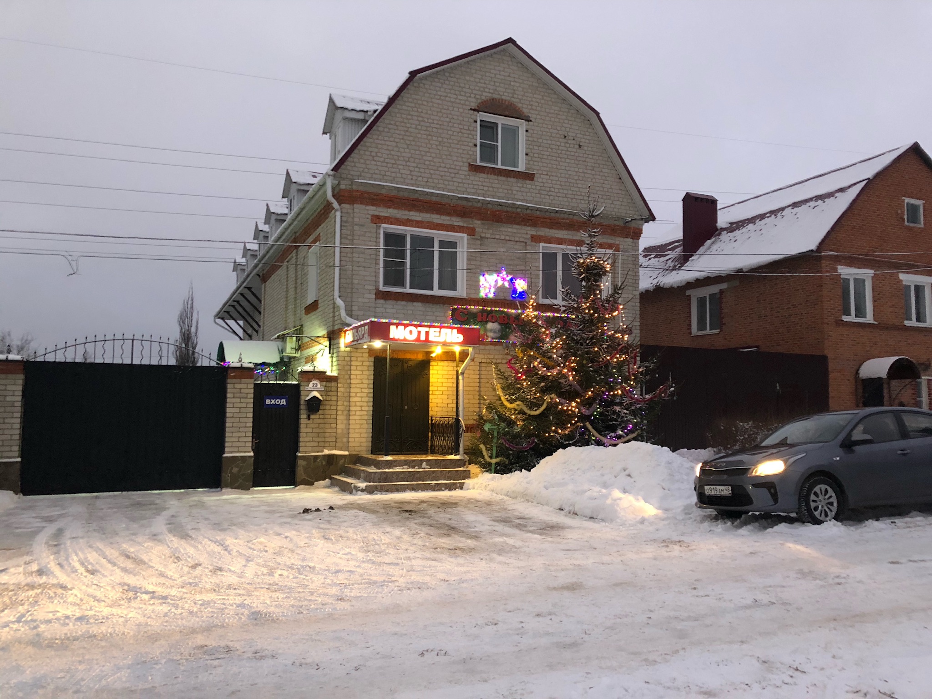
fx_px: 754
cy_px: 350
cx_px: 466
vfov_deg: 49.7
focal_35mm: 28
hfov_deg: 63.4
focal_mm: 3.99
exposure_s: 1/8
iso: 80
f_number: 1.8
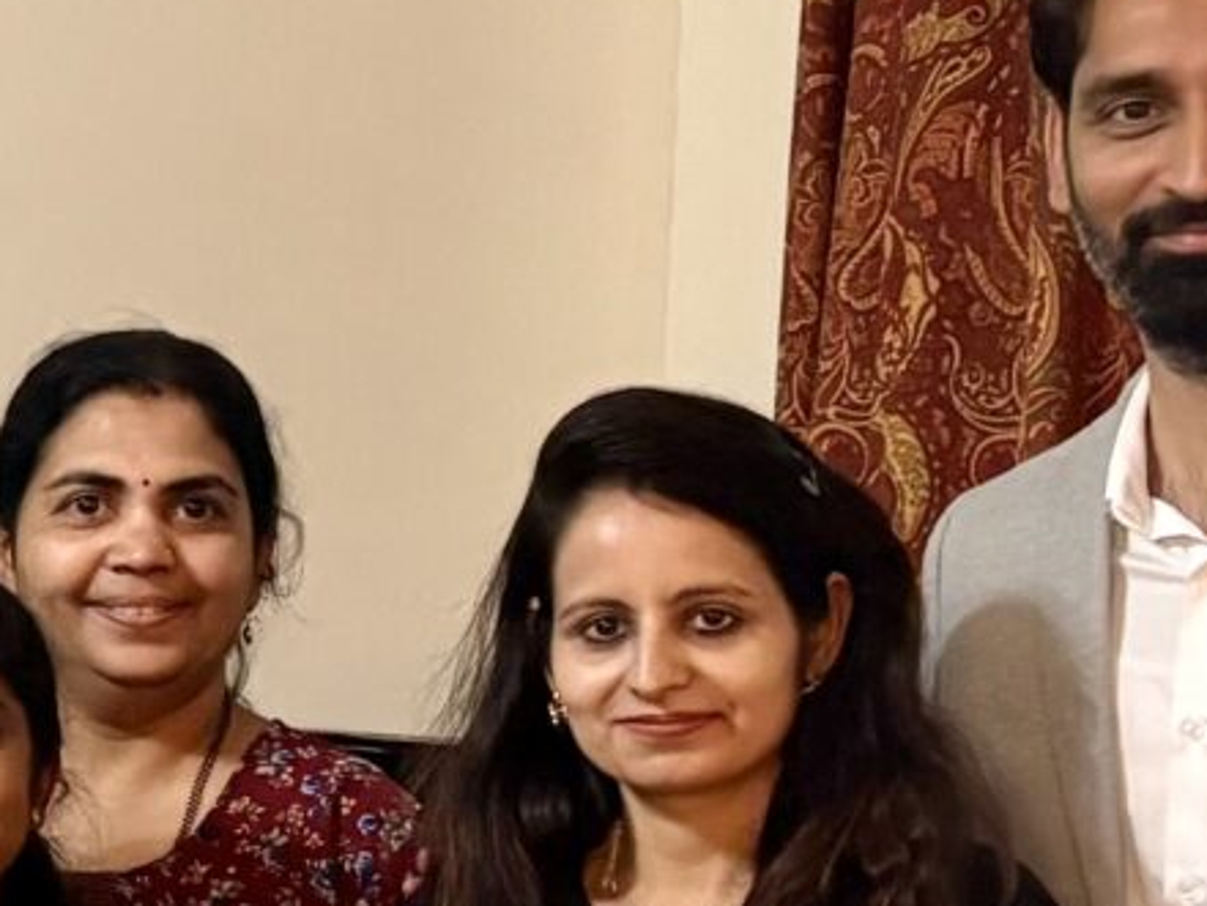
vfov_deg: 9.8
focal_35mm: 151
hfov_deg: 11.6
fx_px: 5267
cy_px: 706
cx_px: -1292
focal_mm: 5.96
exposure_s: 1/40
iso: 400
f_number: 1.6
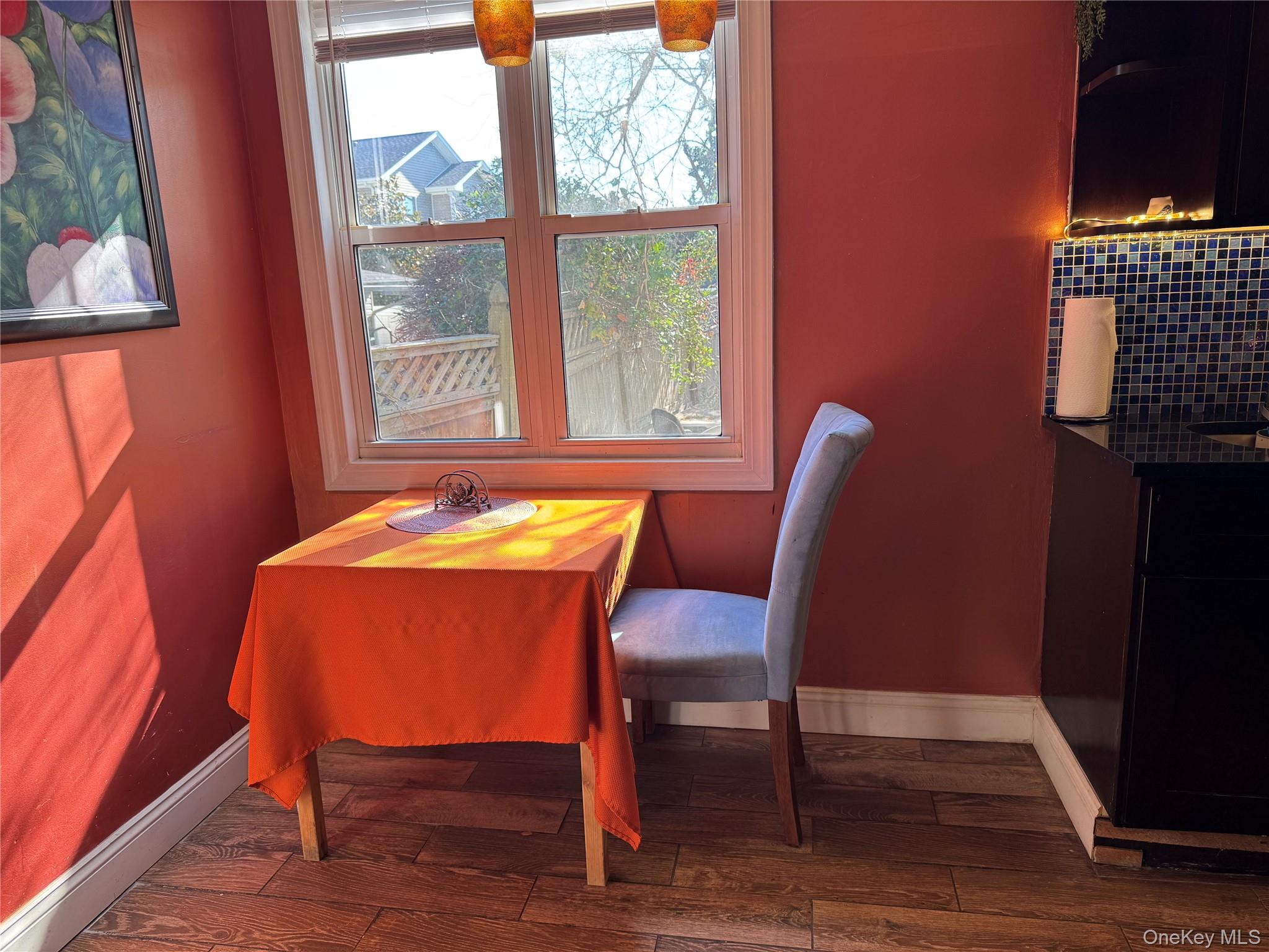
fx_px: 880
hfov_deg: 71.6
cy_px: 476
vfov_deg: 56.8
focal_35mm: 24
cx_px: 634
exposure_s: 1/120
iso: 64
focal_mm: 6.76
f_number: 1.78
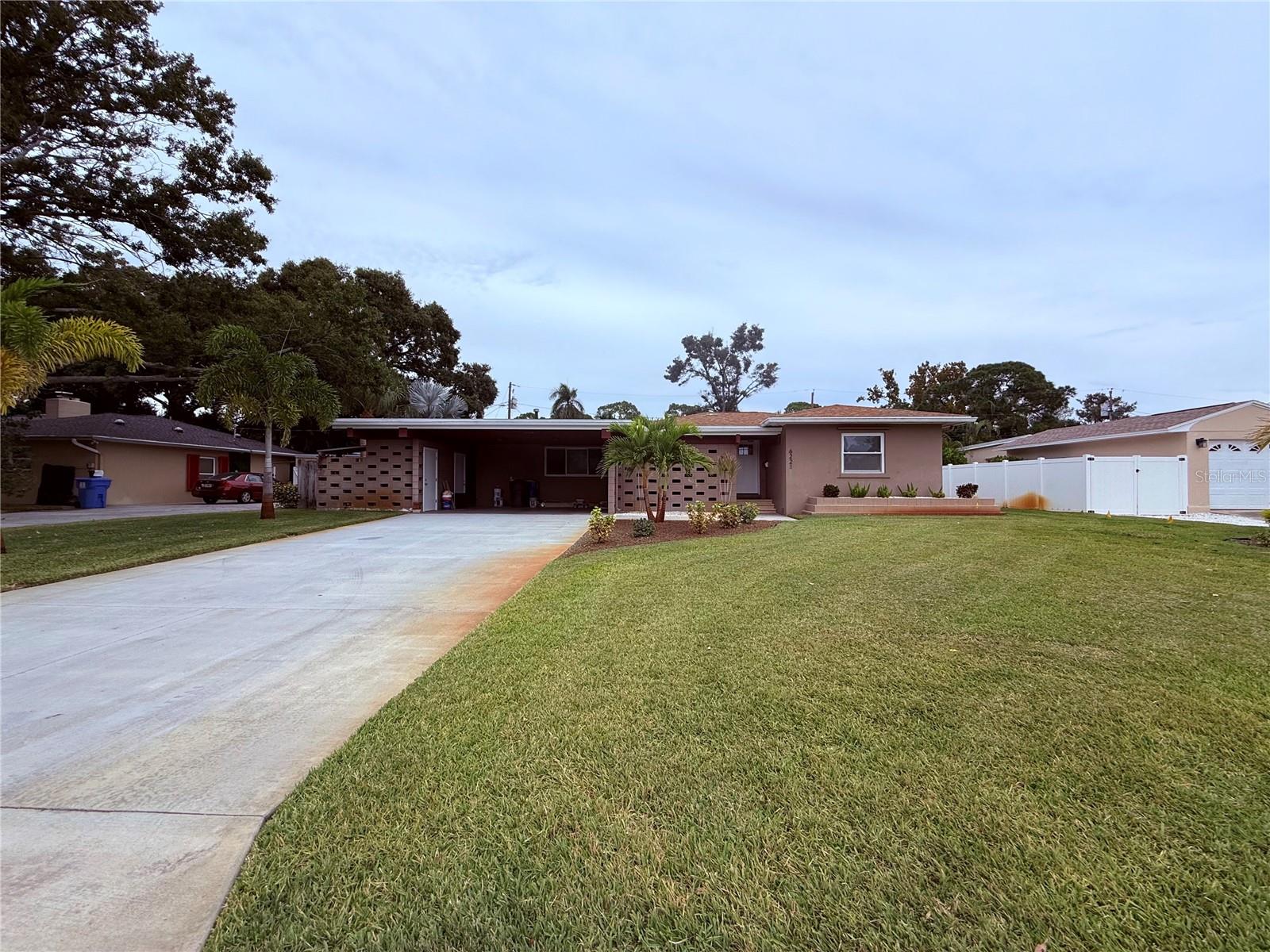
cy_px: 476
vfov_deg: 85.7
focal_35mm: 14
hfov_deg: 102.1
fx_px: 514
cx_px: 635
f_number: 2.2
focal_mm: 2.22
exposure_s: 1/1368
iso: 50
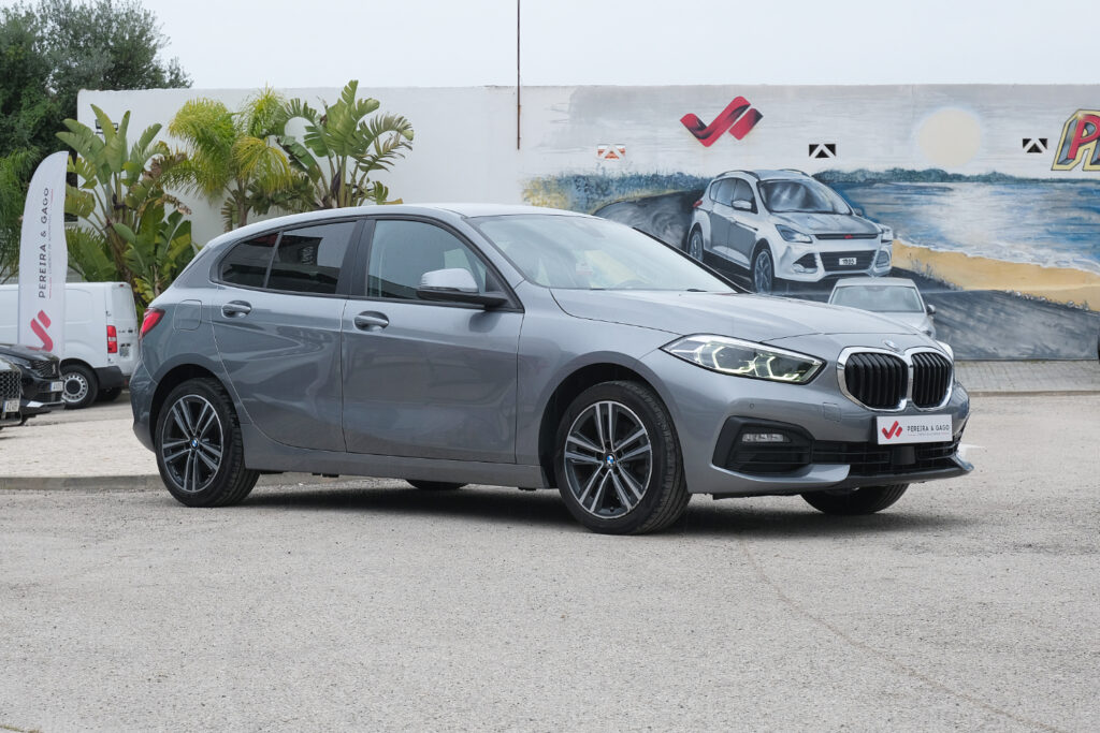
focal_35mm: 68
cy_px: 366
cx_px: 550
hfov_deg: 29.7
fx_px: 2078
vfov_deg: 20.0
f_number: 8
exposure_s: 1/80
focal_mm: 45
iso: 160
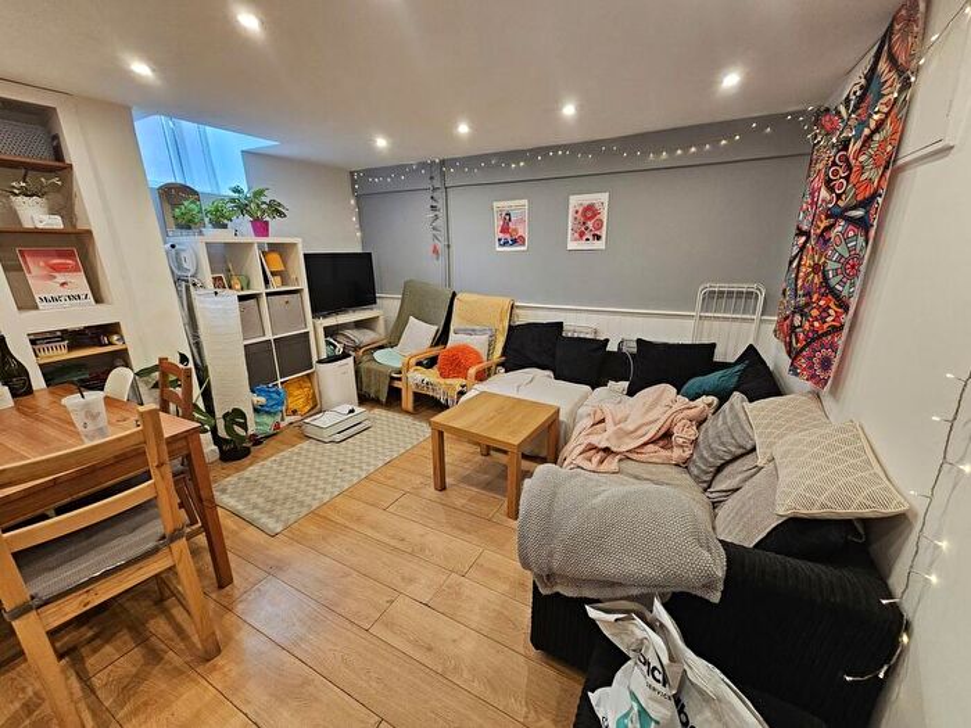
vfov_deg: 89.9
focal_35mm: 13
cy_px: 364
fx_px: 365
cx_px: 486
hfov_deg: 106.2
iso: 250
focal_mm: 2.2
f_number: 2.2
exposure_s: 1/50
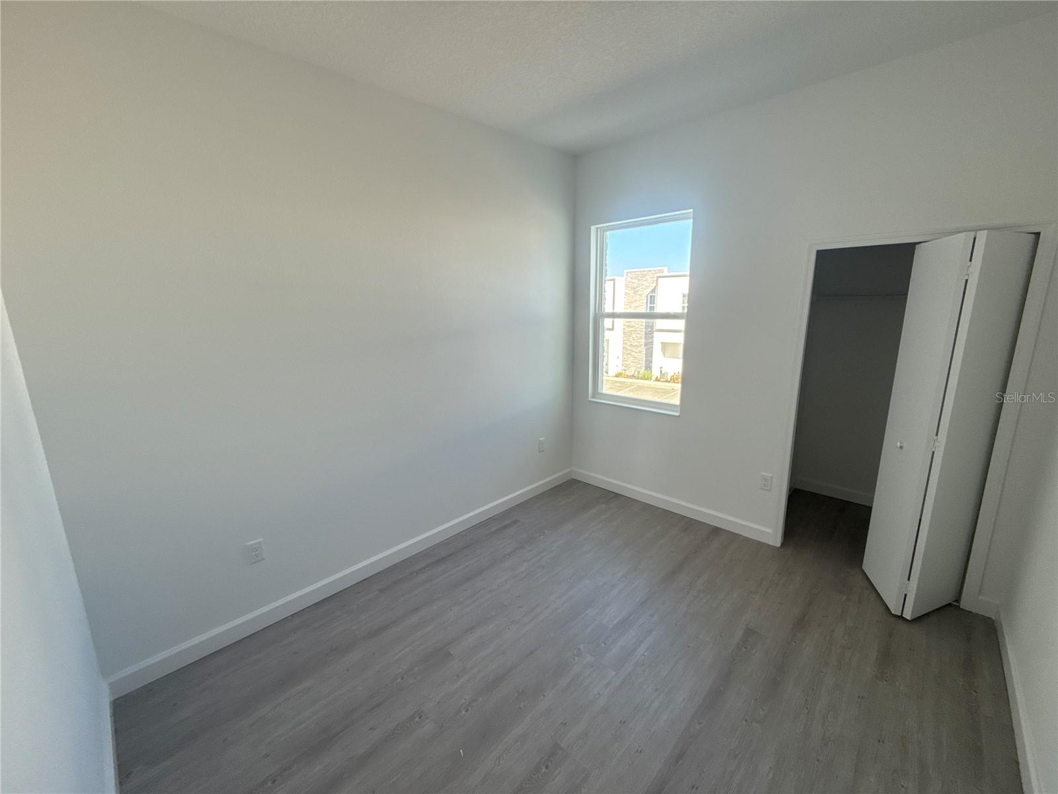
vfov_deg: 85.7
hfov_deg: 102.1
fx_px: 428
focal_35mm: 14
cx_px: 529
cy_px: 397
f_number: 2.2
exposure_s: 1/120
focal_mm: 2.22
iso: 80
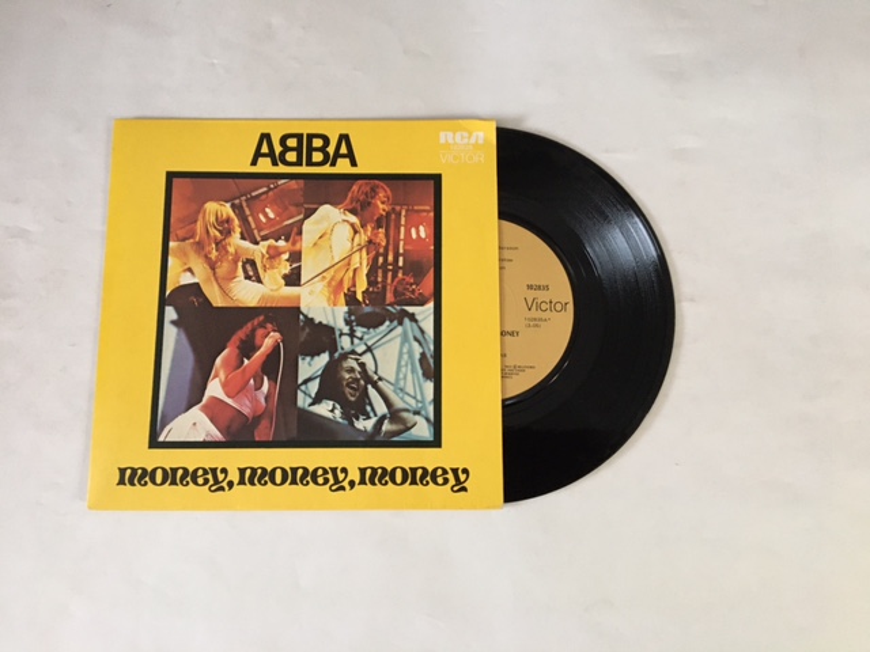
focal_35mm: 29
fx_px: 729
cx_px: 435
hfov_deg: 61.7
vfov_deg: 48.2
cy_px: 326
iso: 200
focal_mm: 4.15
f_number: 2.2
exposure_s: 1/20
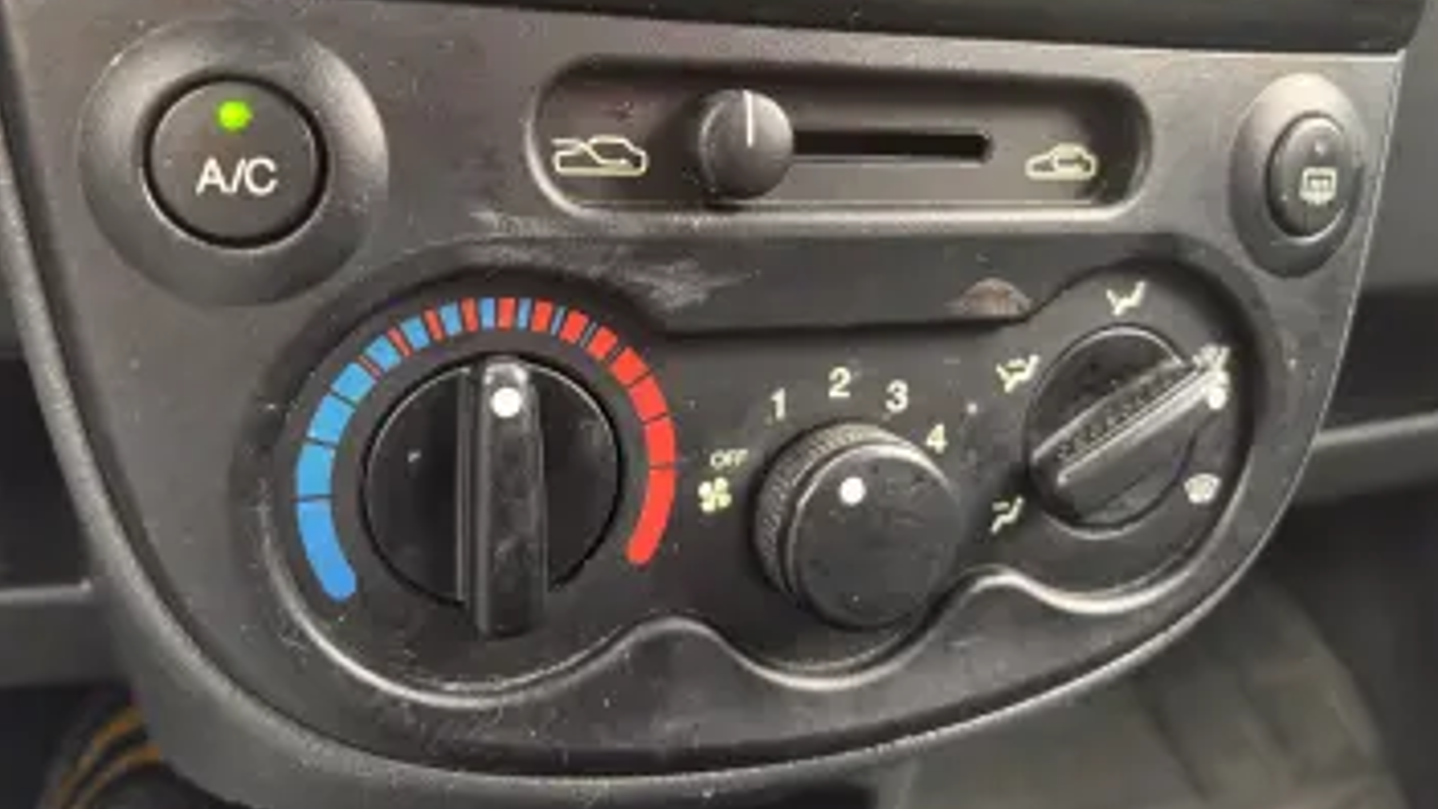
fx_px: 1106
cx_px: 731
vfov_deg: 39.9
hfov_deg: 66.1
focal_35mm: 29
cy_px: 294
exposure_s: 1/40
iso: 640
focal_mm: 5.96
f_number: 1.6
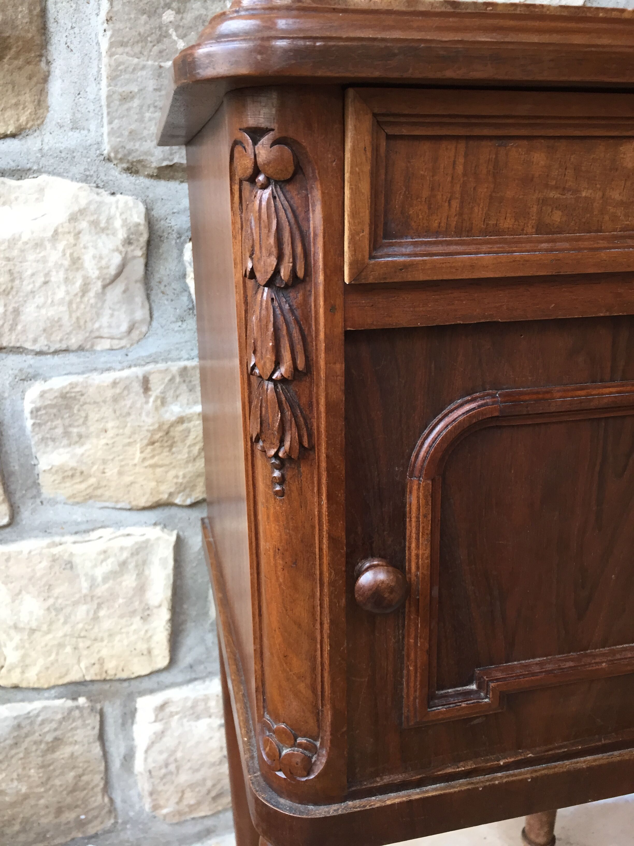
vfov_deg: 61.7
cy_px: 423
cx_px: 317
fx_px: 708
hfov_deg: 48.2
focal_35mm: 29
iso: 50
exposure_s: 1/33
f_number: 2.2
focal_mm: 4.15
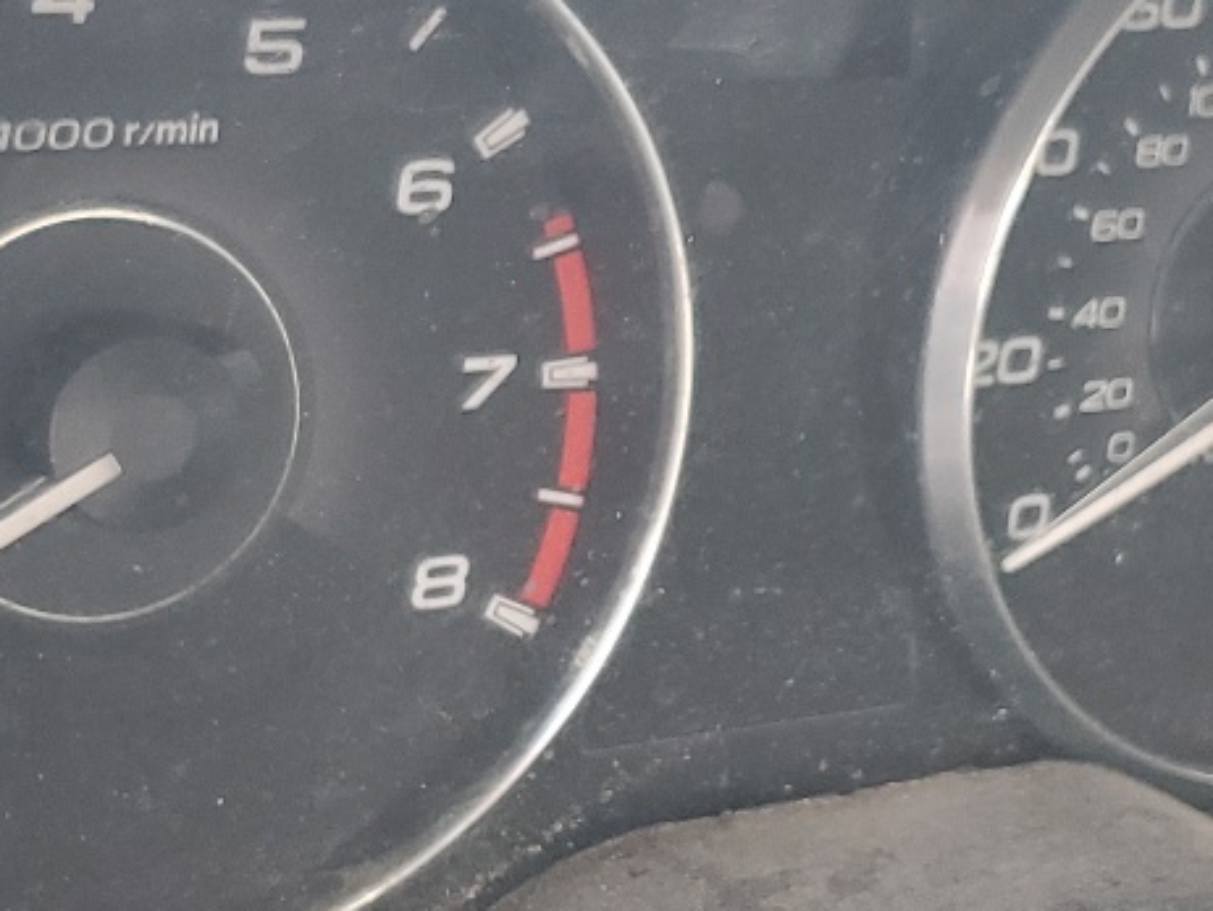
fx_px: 3155
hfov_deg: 21.7
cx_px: 727
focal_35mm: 90
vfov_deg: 16.4
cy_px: 528
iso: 72
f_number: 1.5
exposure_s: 1/120
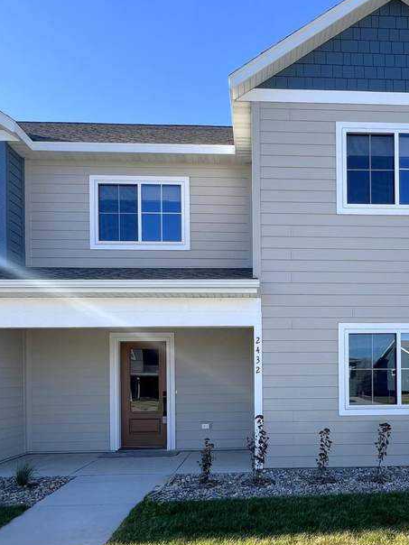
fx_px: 425
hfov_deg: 50.3
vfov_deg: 62.9
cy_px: 382
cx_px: 278
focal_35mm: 27
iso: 32
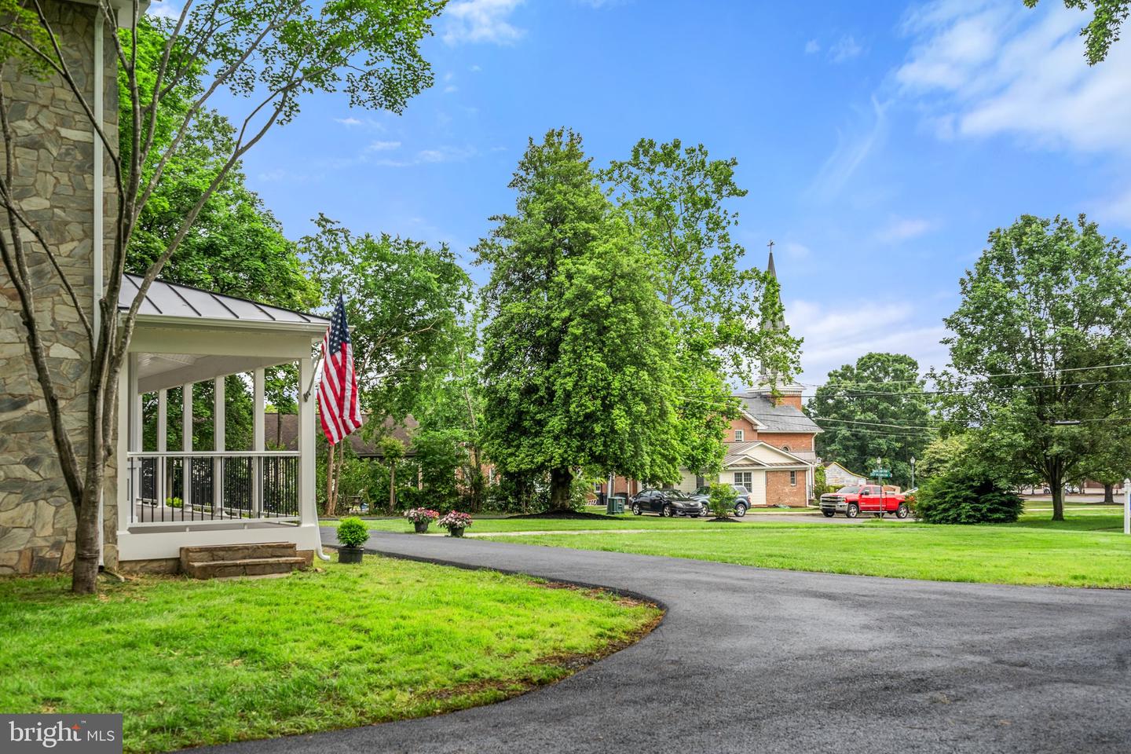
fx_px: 1099
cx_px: 566
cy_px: 377
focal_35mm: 35
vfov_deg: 37.9
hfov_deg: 54.4
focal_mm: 35
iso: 250
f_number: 10
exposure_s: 1/320
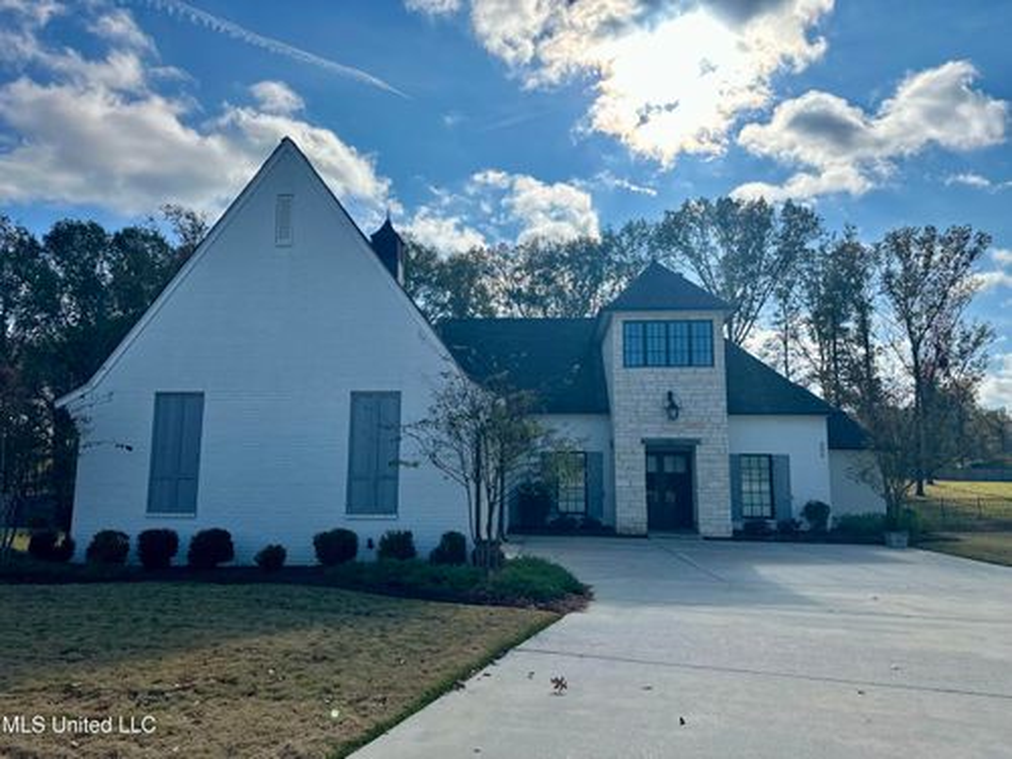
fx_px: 702
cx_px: 506
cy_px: 380
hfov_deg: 71.6
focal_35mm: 24
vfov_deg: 56.8
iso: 80
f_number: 1.78
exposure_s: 1/9709
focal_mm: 6.86
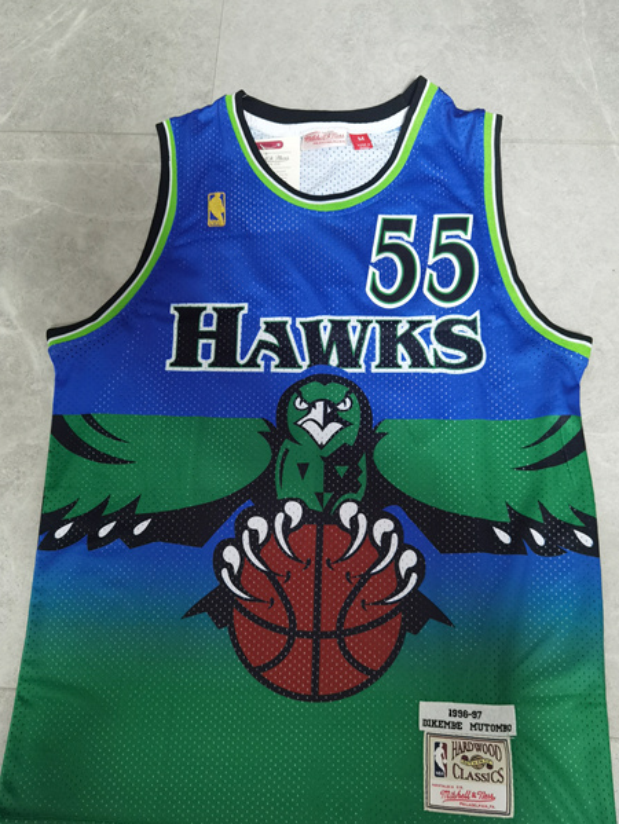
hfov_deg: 46.8
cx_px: 301
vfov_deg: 59.8
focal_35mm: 30
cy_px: 453
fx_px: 715
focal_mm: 6.71
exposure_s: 1/40
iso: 500
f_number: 1.9
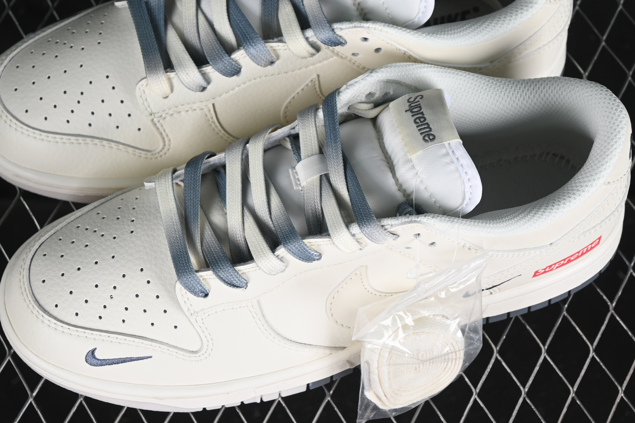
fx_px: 1781
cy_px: 148
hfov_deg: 20.2
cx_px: 304
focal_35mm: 101
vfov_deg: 13.5
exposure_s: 1/80
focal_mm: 50
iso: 160
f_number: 7.1
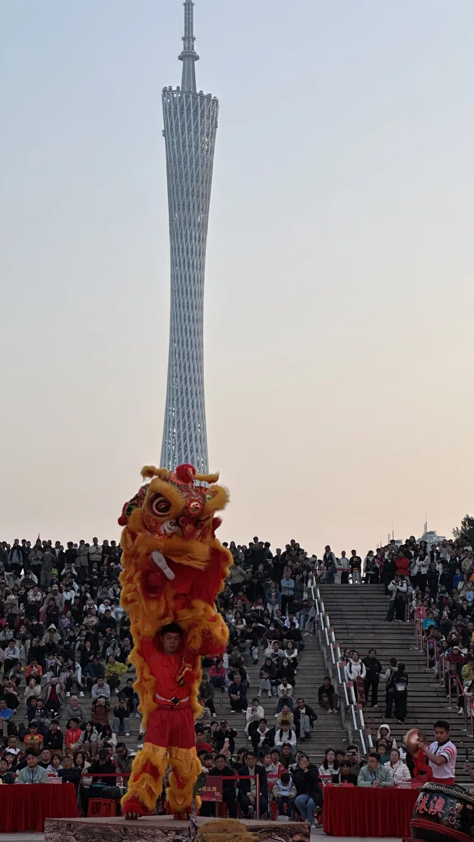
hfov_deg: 14.2
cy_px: 417
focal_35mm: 85
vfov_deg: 25.0
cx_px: 201
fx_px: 1900
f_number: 2.8
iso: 32
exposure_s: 1/160
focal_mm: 9
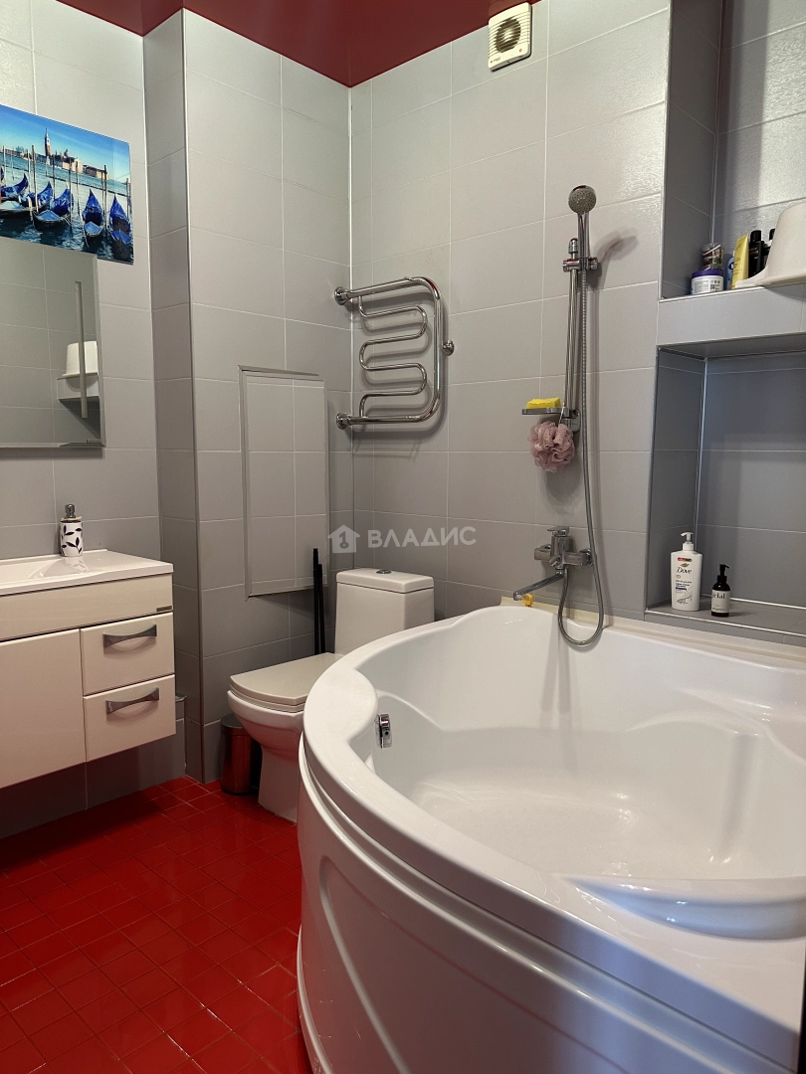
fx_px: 745
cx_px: 403
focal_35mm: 24
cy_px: 537
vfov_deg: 71.6
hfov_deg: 56.8
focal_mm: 6.86
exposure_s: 1/50
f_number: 1.78
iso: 250
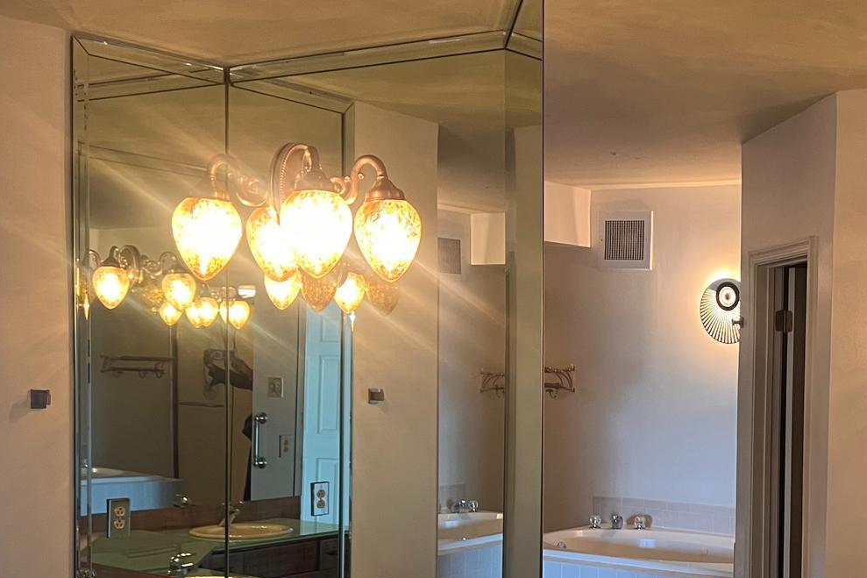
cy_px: 435
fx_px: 1348
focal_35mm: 56
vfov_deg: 23.9
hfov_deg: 34.4
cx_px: 714
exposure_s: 1/60
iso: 200
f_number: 1.5
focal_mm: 5.7
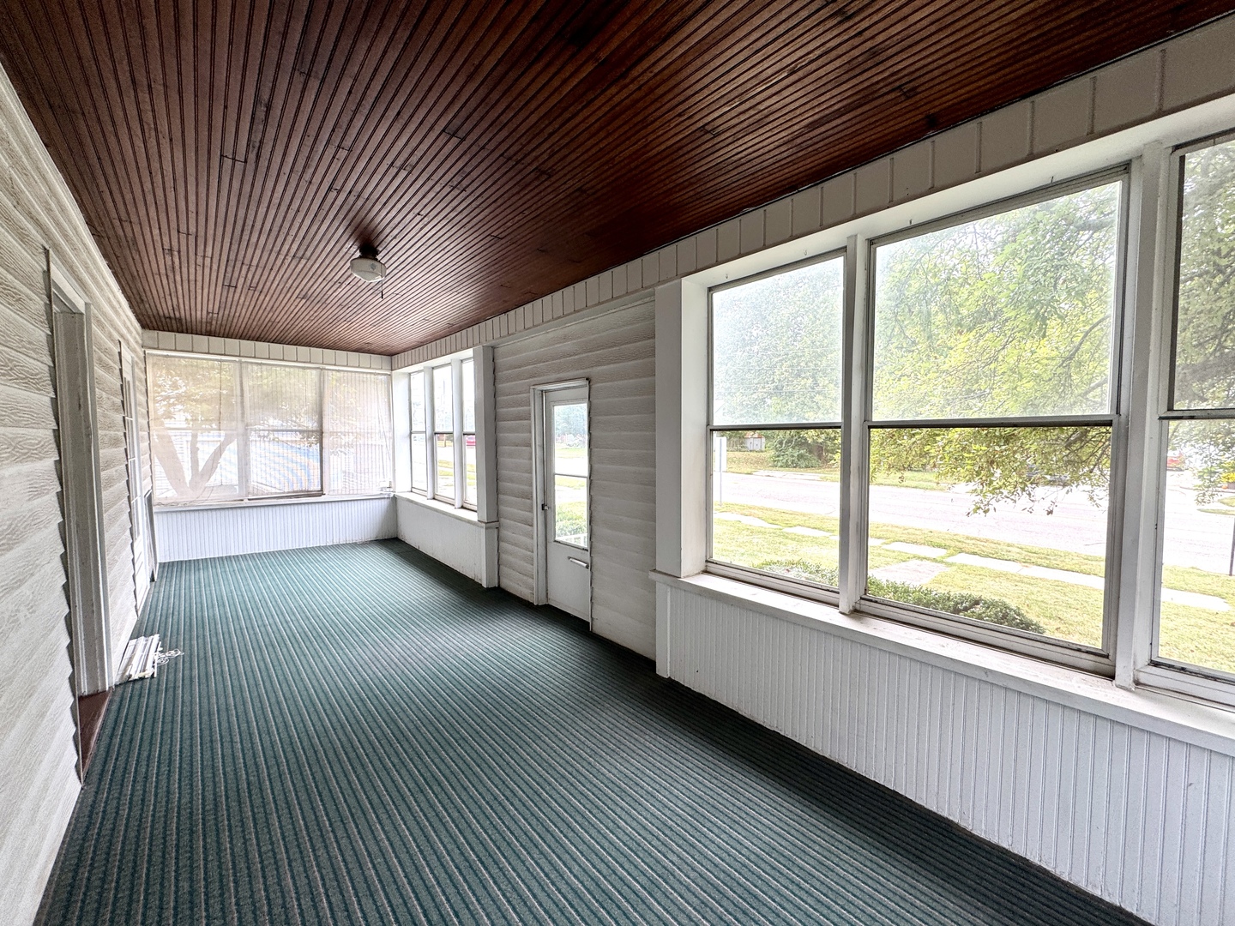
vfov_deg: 85.7
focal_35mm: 14
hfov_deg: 102.1
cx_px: 618
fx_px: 499
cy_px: 463
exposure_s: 1/99
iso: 40
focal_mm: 2.22
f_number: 2.2
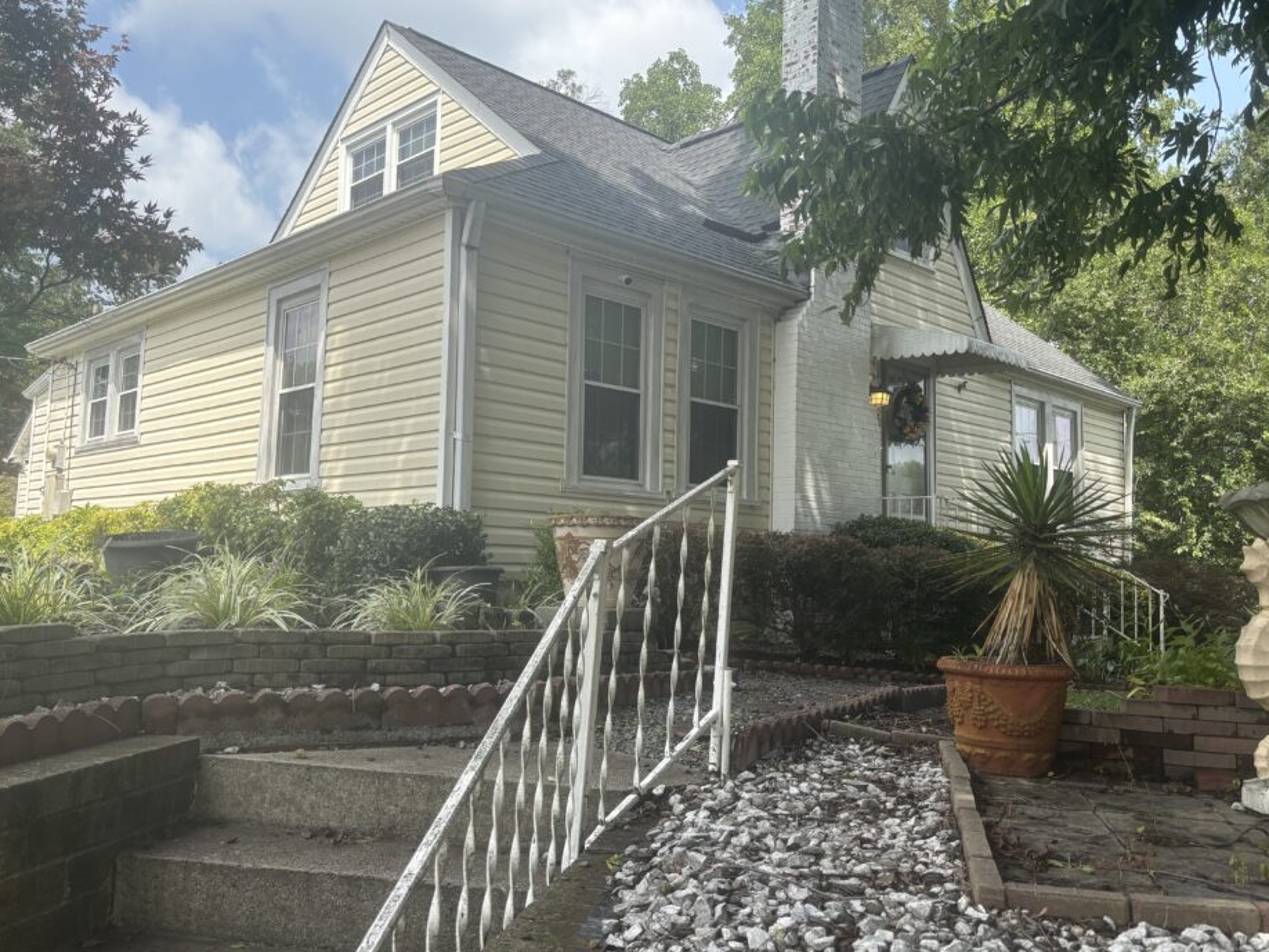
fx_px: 1063
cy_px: 449
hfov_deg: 61.6
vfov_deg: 48.2
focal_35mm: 29
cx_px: 639
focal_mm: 5.96
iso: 50
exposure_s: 1/1362
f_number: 1.6
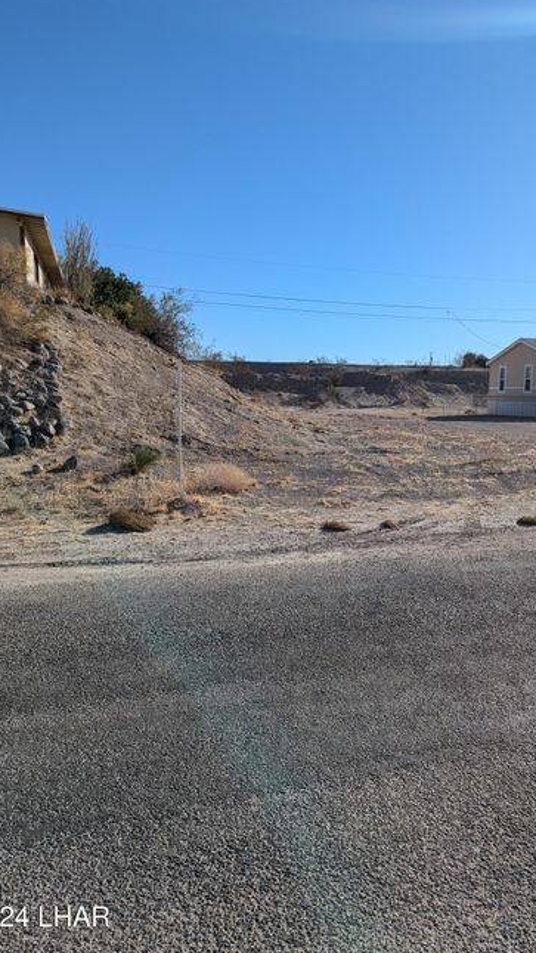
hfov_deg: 42.8
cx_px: 315
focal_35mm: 27
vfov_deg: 69.9
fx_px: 682
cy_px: 471
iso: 48
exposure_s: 1/2410
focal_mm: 6.81
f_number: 1.85
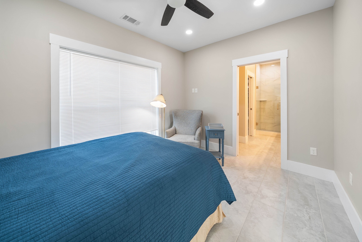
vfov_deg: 90.1
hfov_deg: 112.6
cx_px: 181
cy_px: 121
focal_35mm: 12
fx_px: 121
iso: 250
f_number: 7.1
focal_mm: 12
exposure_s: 1/4
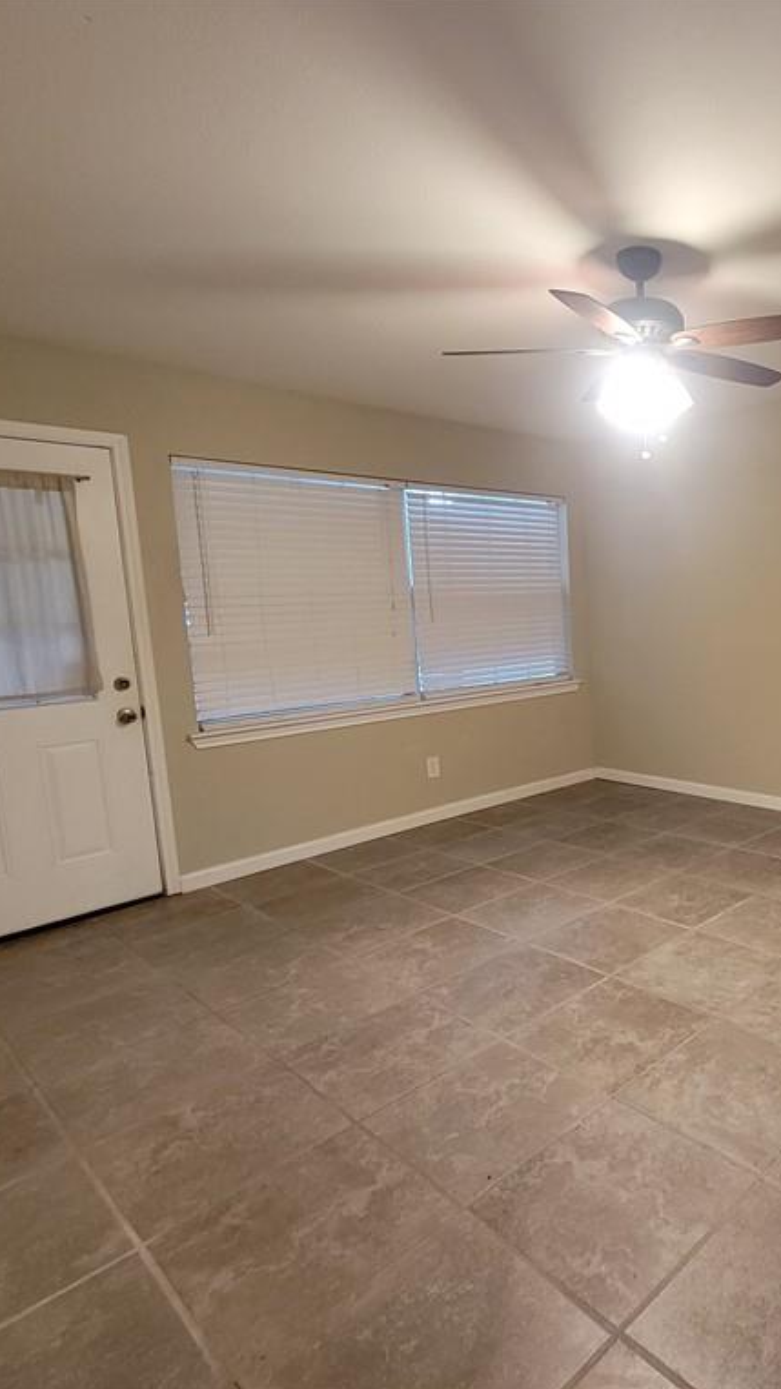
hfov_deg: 52.5
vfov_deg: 89.6
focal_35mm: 19
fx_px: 700
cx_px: 677
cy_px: 695
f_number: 2.2
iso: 640
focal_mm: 2.2
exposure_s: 1/24
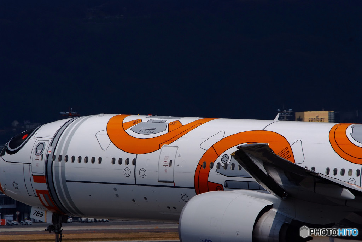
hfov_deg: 4.6
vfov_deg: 3.1
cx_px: 181
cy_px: 121
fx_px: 4529
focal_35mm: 450
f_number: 14
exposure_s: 1/900
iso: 200
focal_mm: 300
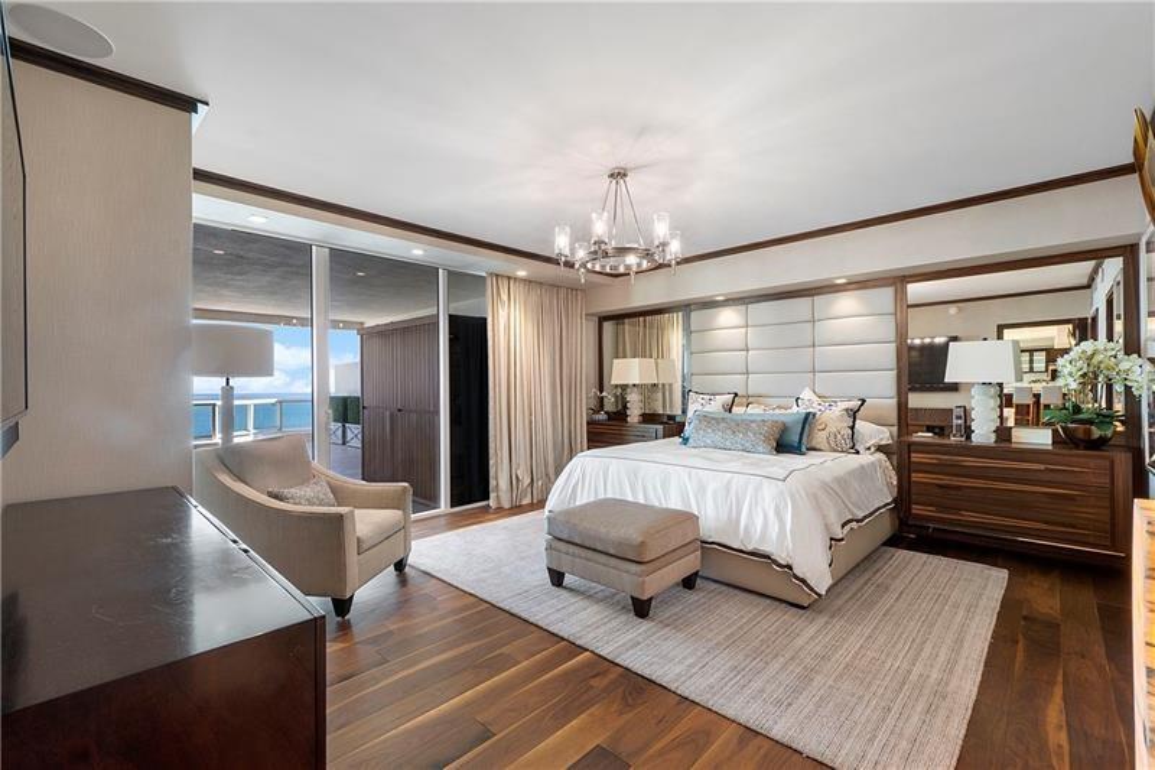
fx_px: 481
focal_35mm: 15
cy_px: 385
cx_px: 578
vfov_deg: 77.3
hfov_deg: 100.4
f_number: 11
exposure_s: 1/3
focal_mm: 10
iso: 160
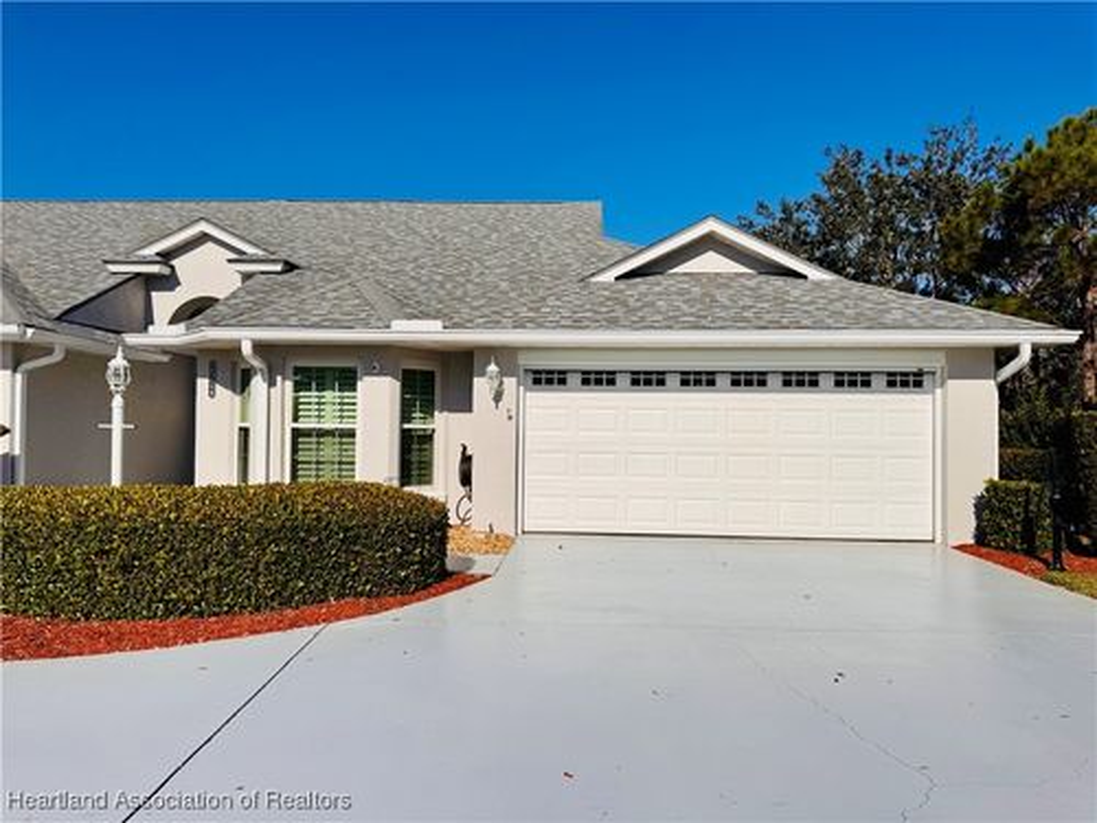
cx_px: 548
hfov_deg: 71.6
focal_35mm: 24
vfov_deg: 56.8
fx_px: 761
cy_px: 412
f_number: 1.78
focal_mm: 6.76
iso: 50
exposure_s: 1/12346
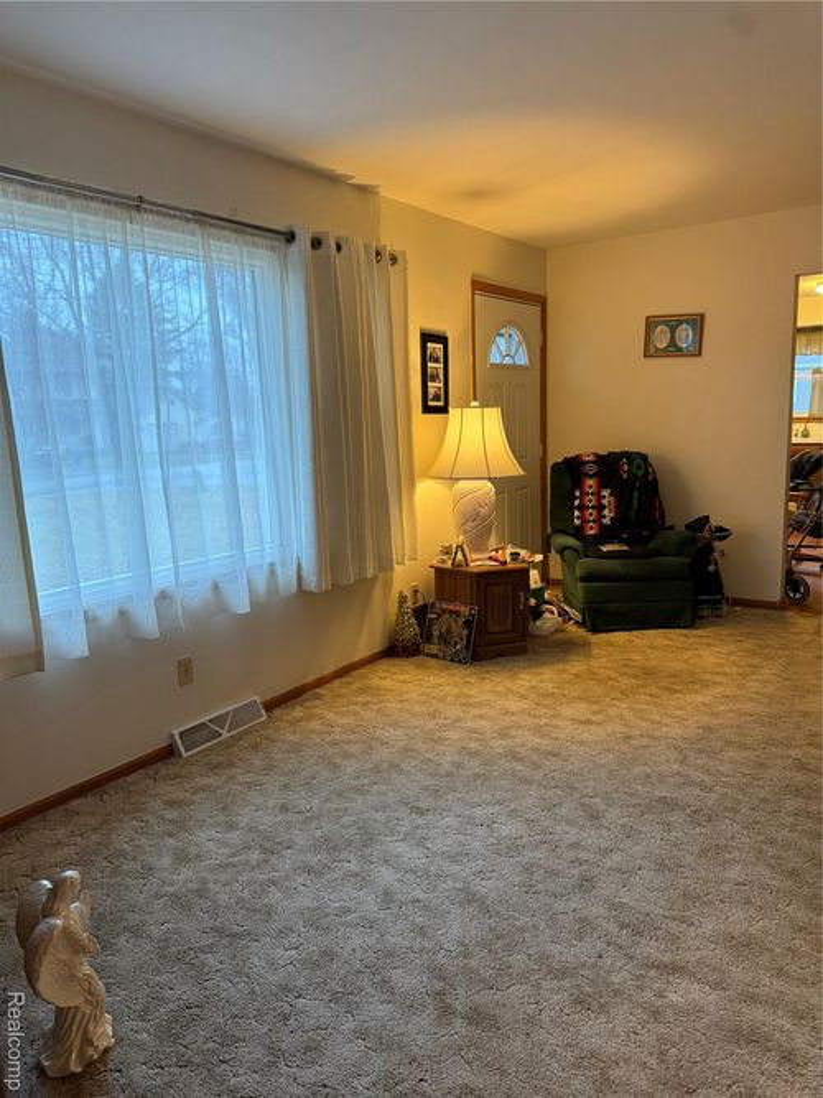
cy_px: 549
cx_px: 412
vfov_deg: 71.6
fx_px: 761
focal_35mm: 24
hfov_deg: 56.8
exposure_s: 1/60
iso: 250
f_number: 1.78
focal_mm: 6.76
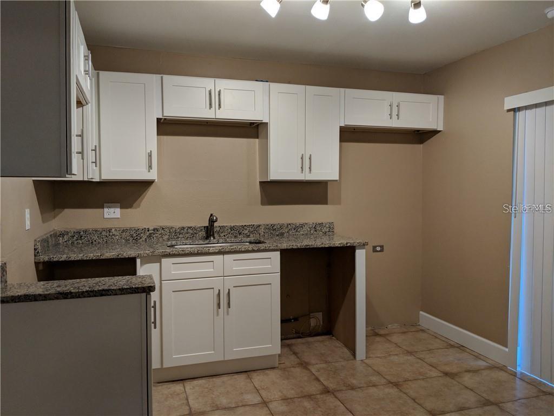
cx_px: 277
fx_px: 432
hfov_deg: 65.3
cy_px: 208
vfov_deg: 51.4
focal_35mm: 27
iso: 242
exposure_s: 1/120
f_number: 1.8
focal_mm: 4.44
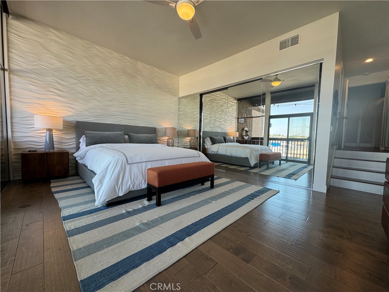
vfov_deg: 85.7
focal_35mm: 14
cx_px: 194
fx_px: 157
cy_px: 146
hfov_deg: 102.1
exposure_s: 1/120
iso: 80
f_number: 2.2
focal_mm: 2.22
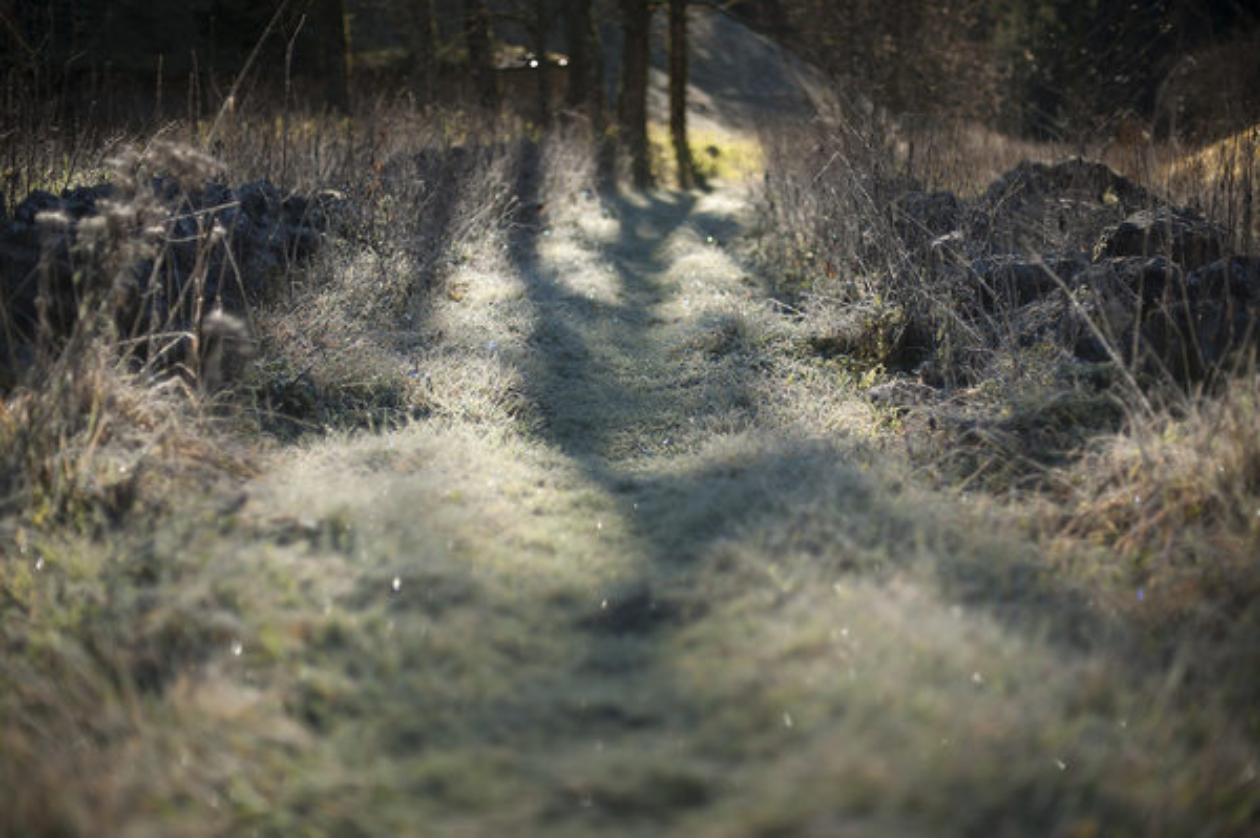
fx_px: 1749
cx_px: 630
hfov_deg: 39.6
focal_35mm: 50
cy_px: 419
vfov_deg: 26.9
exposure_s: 1/8000
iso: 200
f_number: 1.4
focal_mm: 50
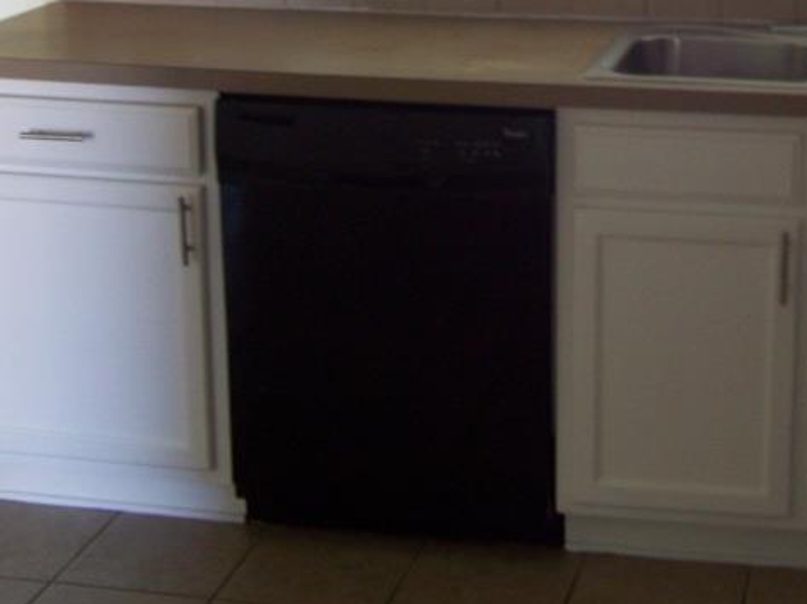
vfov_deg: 18.3
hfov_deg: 24.5
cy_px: -14
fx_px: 1817
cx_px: 682
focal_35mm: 78
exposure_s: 1/30
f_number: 2.8
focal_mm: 5.85
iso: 142
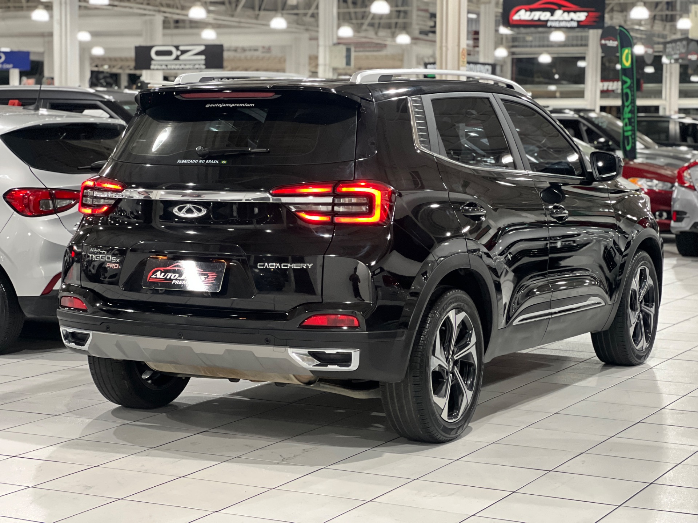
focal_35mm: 77
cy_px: 262
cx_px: 349
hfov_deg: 25.3
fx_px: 1553
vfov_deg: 19.1
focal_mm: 9
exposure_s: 1/24
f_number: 2.8
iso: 400
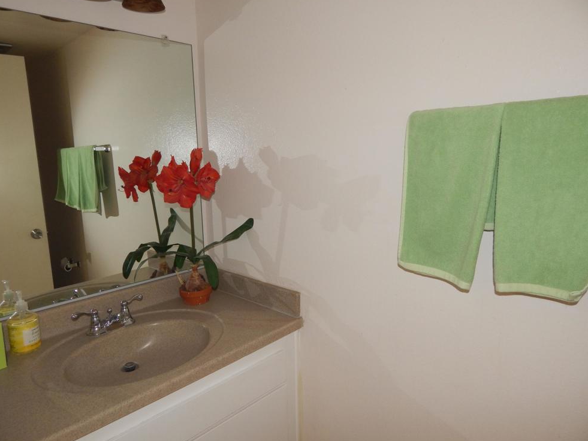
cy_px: 222
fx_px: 408
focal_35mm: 24
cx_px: 282
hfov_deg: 71.6
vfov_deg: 56.8
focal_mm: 4
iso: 200
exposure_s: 1/30
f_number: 3
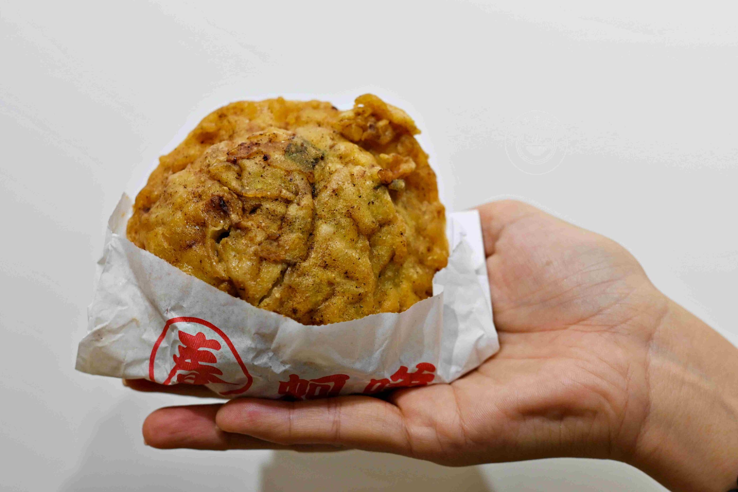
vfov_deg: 18.2
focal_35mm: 75
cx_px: 369
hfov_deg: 27.0
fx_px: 1537
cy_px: 246
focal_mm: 50
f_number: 3.2
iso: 180
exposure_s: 1/200
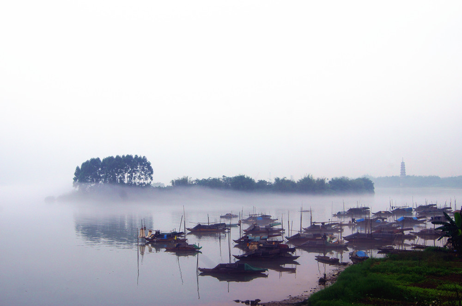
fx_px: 673
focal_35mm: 52
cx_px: 231
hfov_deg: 37.9
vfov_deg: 25.7
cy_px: 153
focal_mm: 35
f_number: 10
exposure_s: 1/80
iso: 100
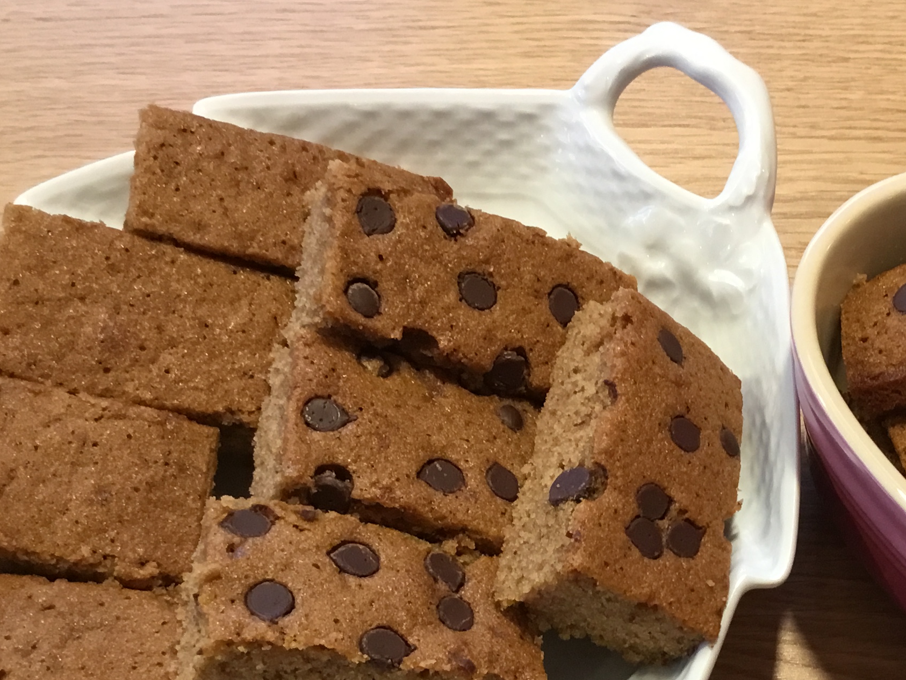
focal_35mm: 60
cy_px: 560
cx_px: 704
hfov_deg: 31.5
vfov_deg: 24.0
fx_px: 1571
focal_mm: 3.3
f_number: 2.4
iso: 100
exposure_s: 1/33
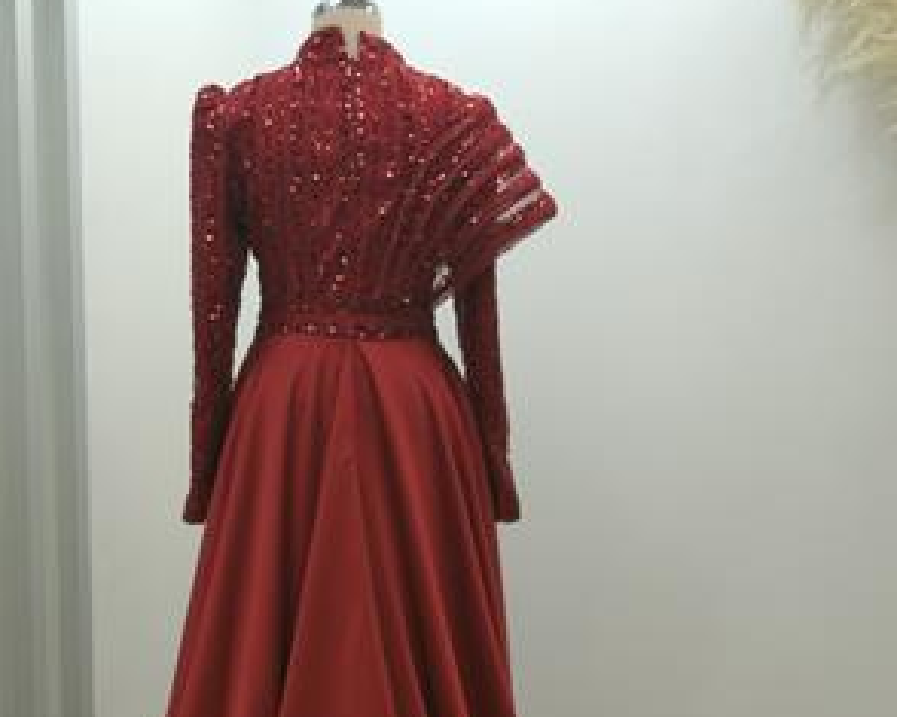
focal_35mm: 83
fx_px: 2203
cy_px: 726
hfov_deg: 23.0
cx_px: 345
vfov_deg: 18.0
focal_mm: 6.76
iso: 64
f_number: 1.78
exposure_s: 1/413
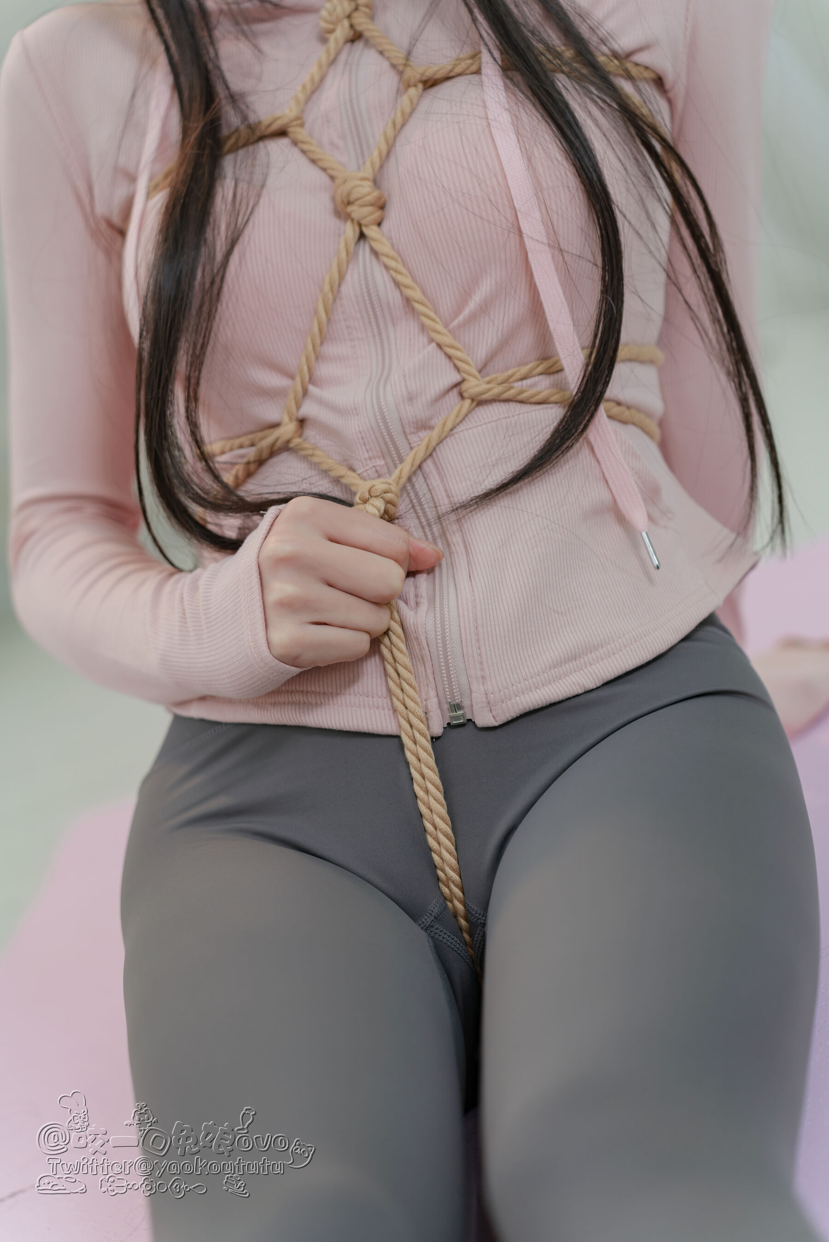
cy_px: 621
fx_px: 2590
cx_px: 414
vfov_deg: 27.0
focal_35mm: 75
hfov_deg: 18.2
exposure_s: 1/80
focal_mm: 75
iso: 100
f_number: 2.8
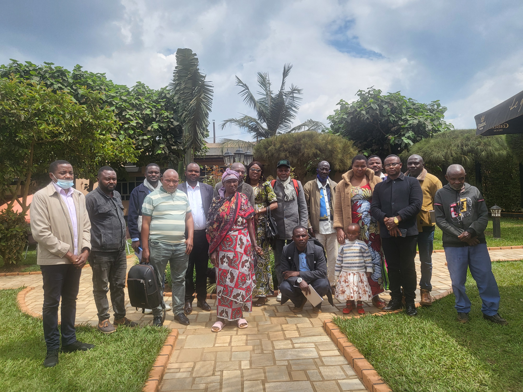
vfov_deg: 53.1
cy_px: 196
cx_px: 262
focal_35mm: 26
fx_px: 393
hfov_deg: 67.3
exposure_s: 1/2635
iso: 50
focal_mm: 4.25
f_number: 1.8
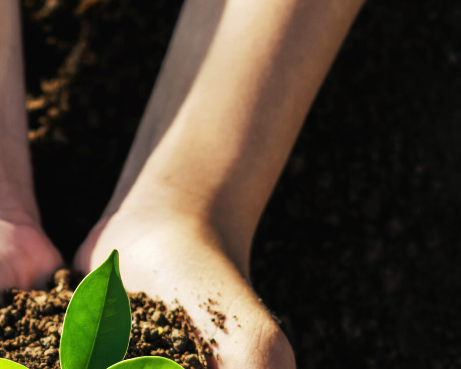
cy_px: 370
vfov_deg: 7.4
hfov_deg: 9.3
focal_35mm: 207
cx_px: 74
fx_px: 2824
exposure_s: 1/320
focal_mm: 60
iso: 79
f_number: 4
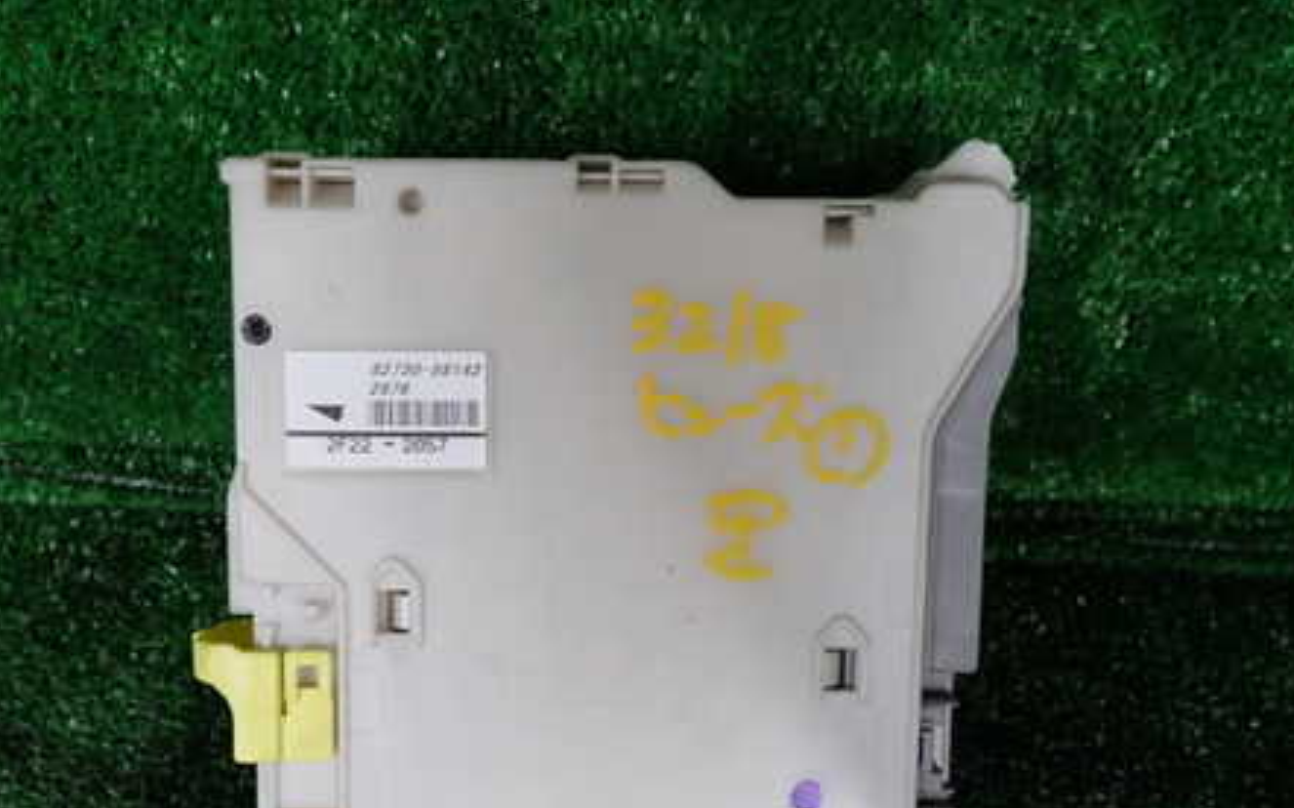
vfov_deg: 34.9
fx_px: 1269
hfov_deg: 53.9
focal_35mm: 36
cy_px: 562
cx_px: 574
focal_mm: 4.5
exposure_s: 1/160
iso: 100
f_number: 2.8
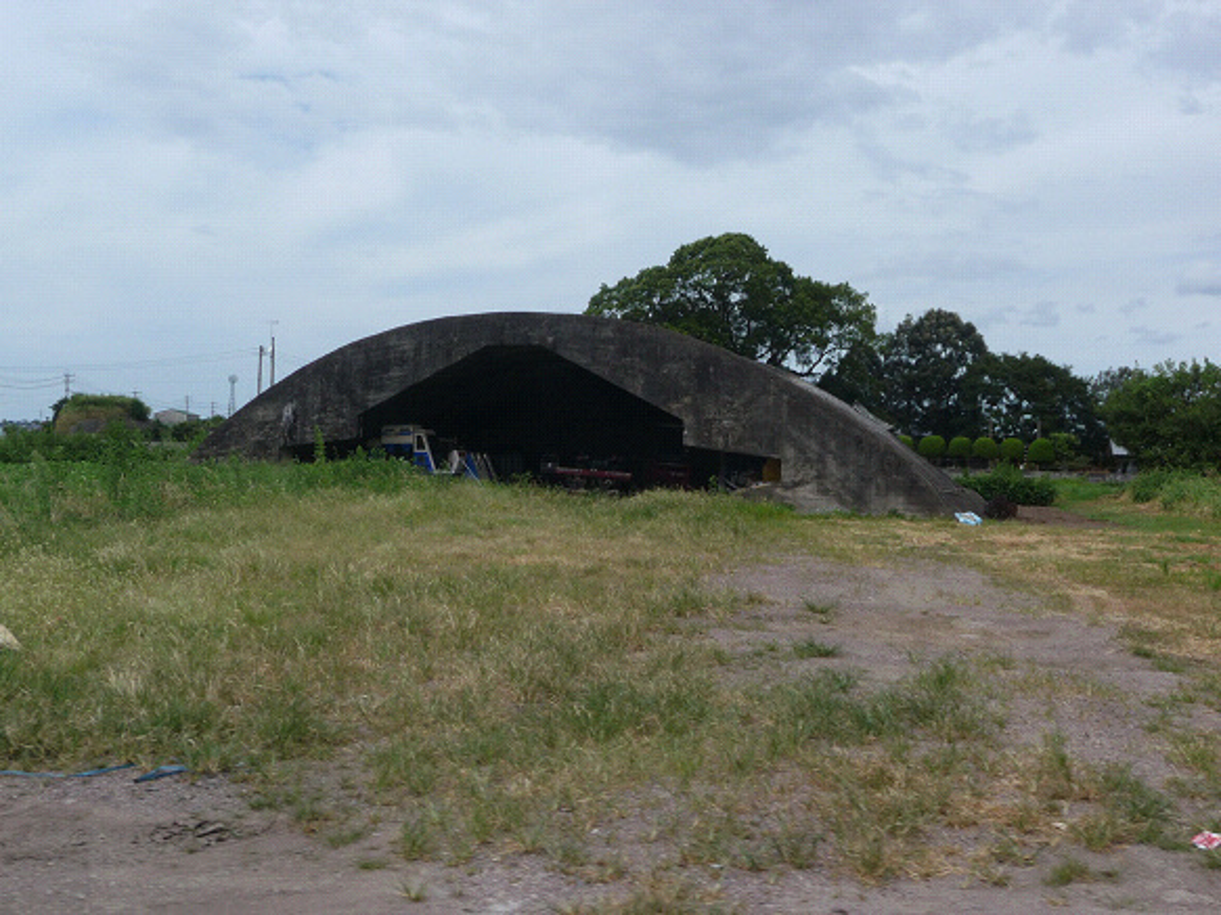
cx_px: 610
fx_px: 1516
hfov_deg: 43.9
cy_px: 458
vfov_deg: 33.6
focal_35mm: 43
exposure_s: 1/250
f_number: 10
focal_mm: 7.1
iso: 100
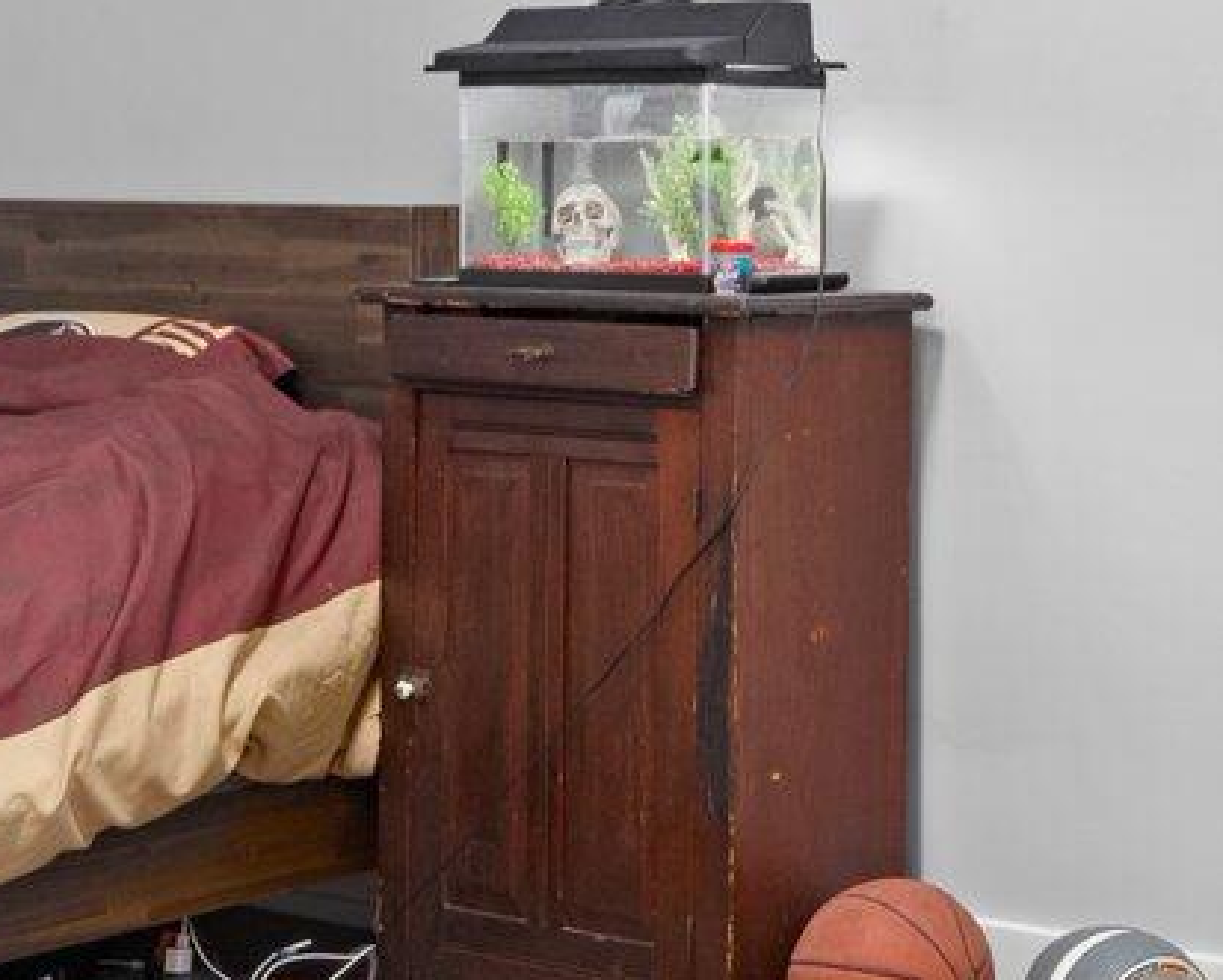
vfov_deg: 16.4
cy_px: 164
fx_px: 3369
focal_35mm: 93
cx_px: 1336
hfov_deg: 19.7
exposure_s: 1/1.25
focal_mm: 20
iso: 500
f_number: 9
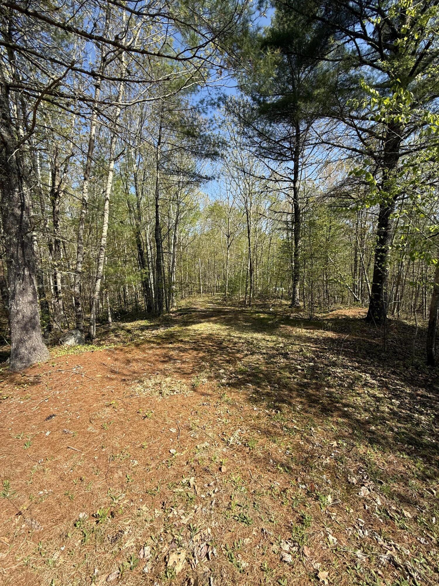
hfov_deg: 85.7
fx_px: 237
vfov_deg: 102.1
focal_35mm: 14
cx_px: 220
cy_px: 293
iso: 50
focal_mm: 2.22
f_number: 2.2
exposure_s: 1/888
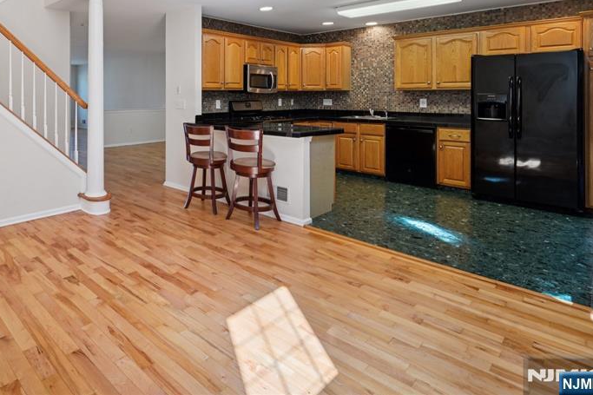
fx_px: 346
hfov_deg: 76.7
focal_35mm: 21
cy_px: 100
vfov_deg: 56.6
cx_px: 167
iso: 400
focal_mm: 14
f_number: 8
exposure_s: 1/40
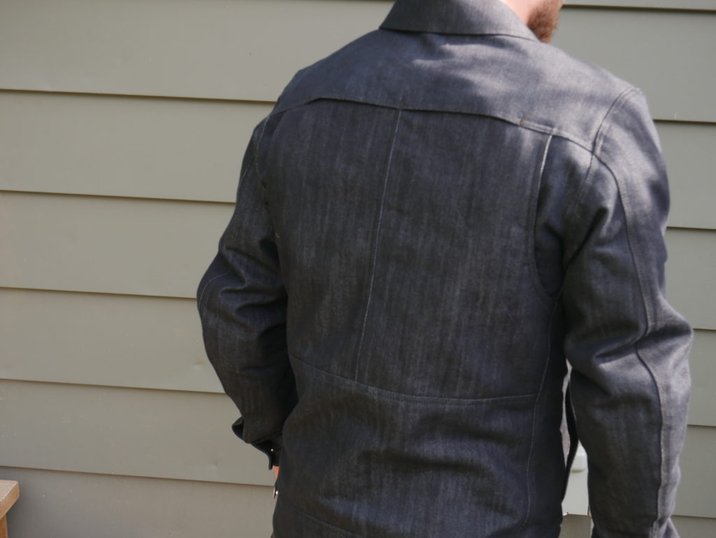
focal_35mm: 48
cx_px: 358
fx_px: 993
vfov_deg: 30.3
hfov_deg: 39.6
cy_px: 269
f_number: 5.2
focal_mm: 24
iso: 200
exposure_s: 1/100
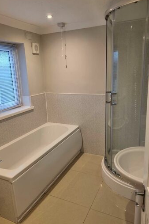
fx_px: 174
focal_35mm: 28
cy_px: 110
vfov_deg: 65.5
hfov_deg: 46.4
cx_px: 70
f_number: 1.8
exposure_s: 1/100
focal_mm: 5.4
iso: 250
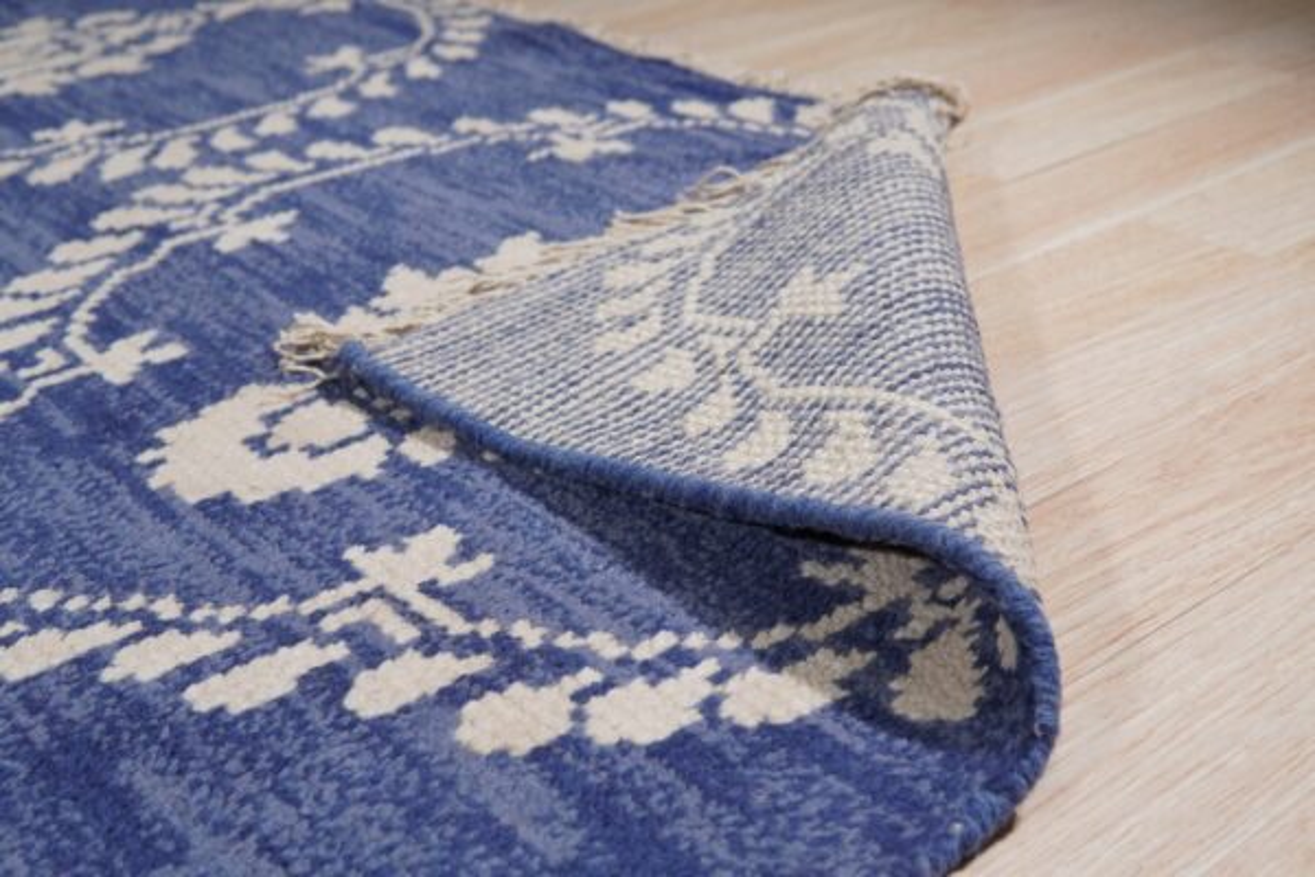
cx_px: 658
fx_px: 1644
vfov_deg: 29.9
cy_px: 438
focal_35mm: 45
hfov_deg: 43.6
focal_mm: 30
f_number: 5
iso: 320
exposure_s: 1/125
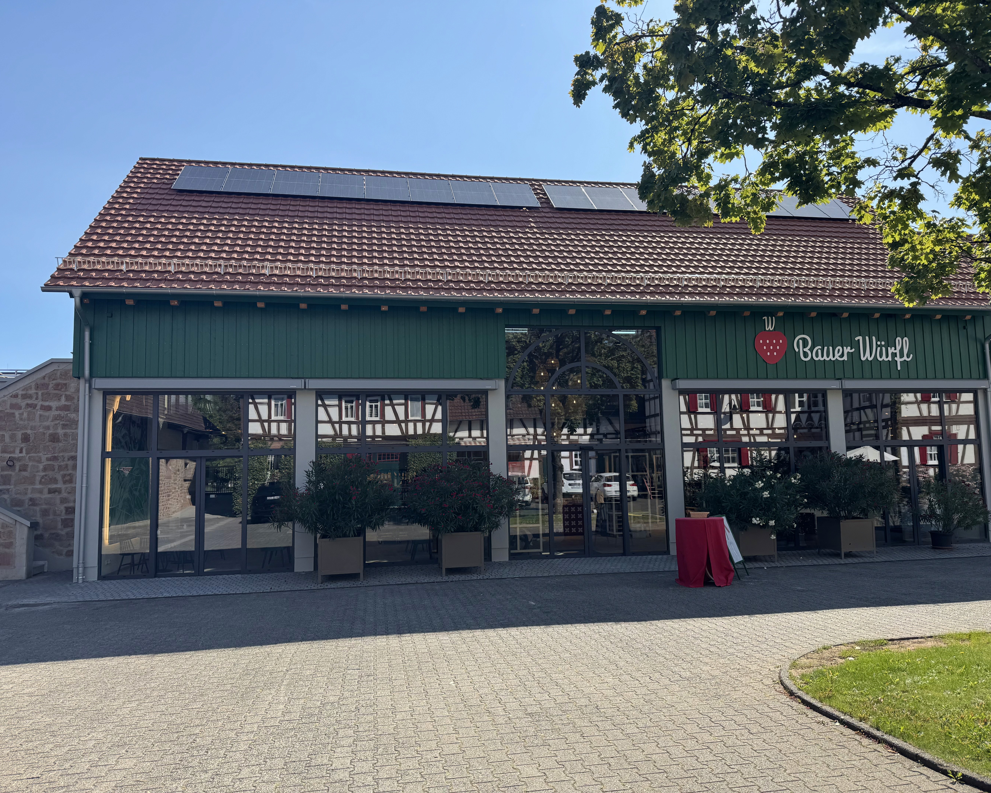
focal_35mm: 25
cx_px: 498
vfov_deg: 56.8
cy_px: 396
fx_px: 733
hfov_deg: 68.1
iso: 80
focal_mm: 6.76
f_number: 1.78
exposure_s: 1/2415
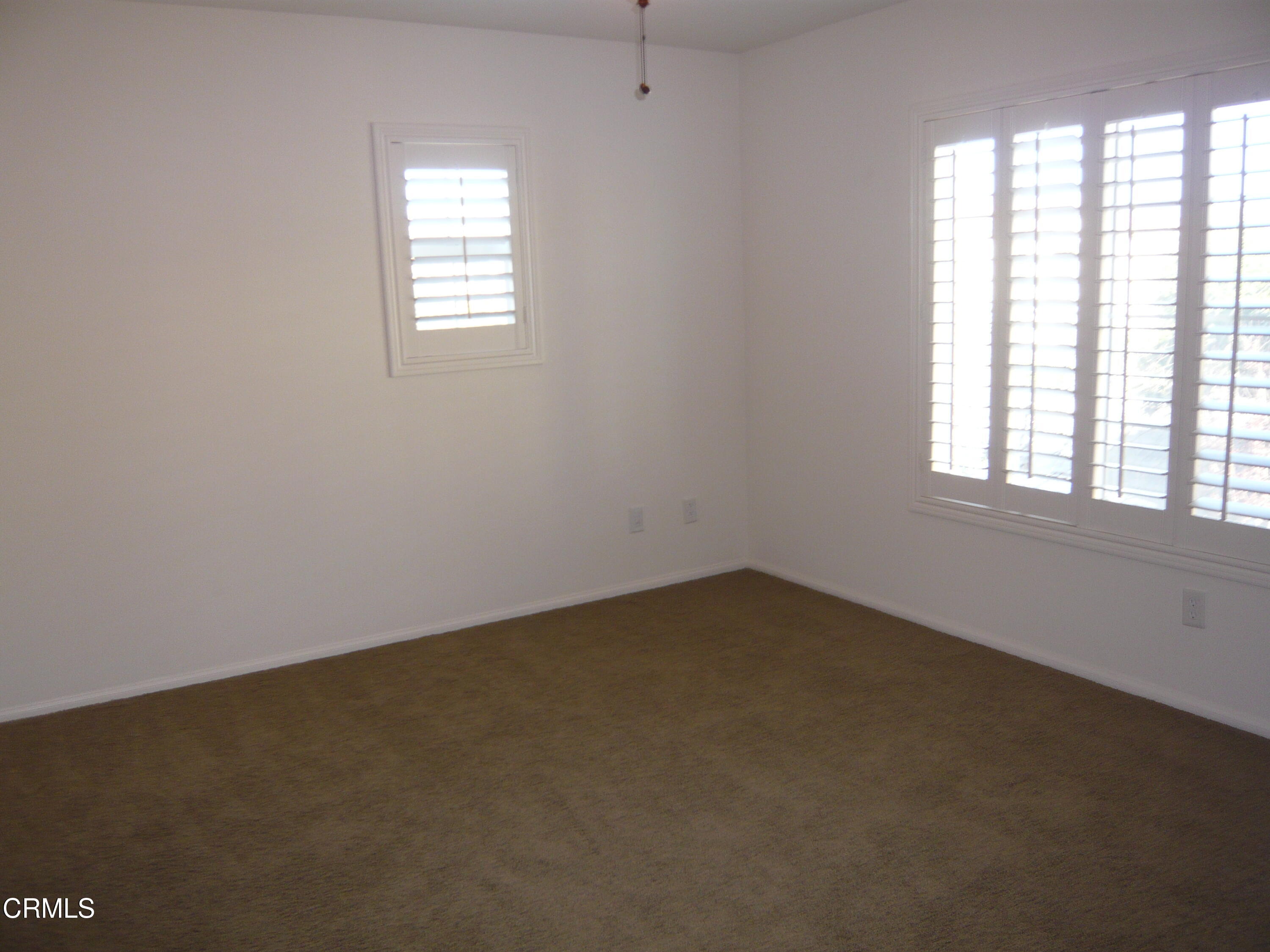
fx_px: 1027
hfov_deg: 63.4
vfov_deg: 49.7
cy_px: 476
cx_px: 635
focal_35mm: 28
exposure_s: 1/30
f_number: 2.8
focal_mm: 4.6
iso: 100
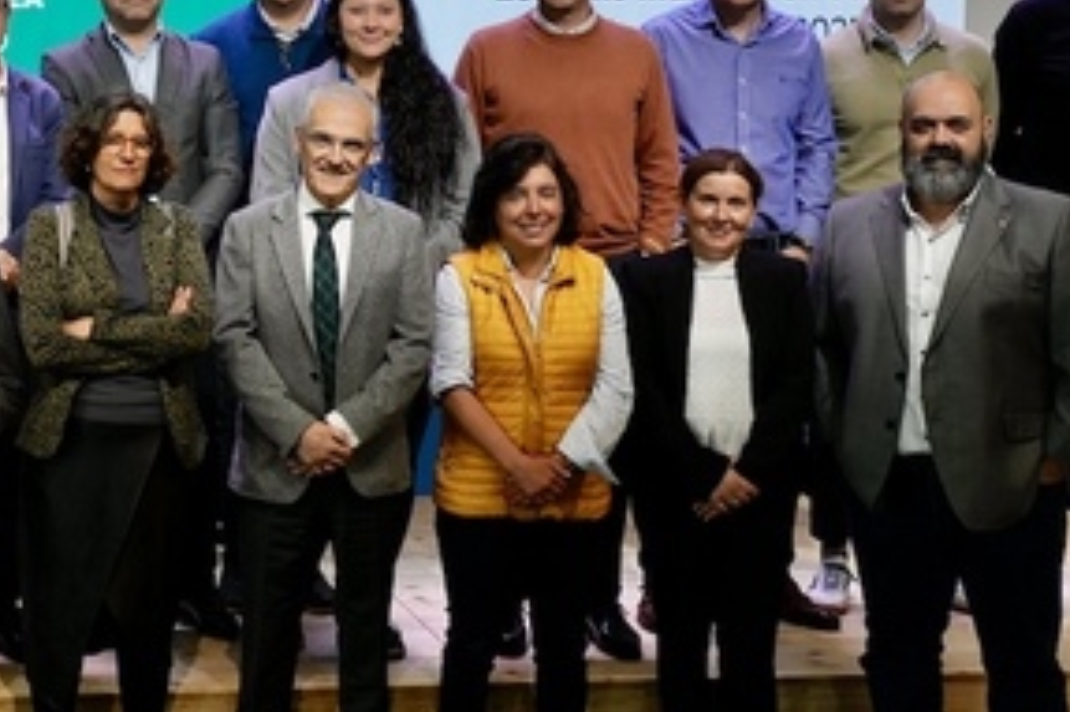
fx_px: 2406
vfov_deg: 16.7
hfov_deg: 23.8
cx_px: -48
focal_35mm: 81
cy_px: 123
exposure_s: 1/160
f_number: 5.6
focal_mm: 32
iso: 400
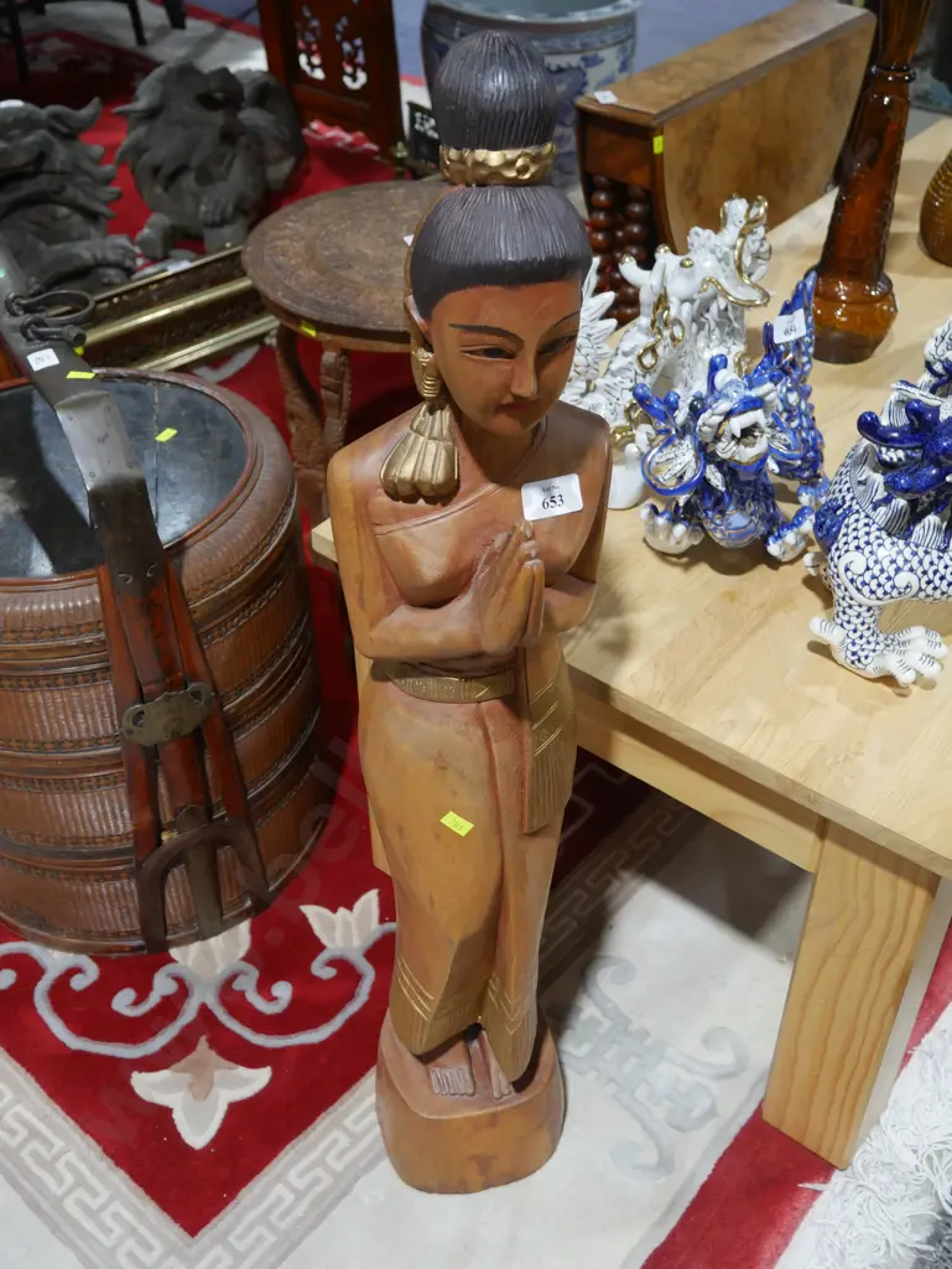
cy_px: 634
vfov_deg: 51.3
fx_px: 1319
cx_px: 476
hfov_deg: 39.7
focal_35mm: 36
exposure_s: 1/60
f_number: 4
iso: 500
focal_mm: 18
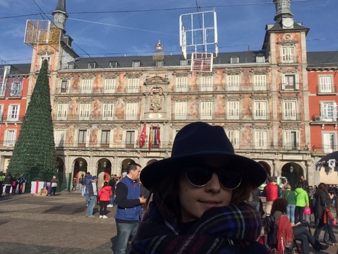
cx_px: 169
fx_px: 303
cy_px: 127
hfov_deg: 58.4
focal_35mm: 31
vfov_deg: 45.4
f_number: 2.4
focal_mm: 2.15
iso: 50
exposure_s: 1/1527
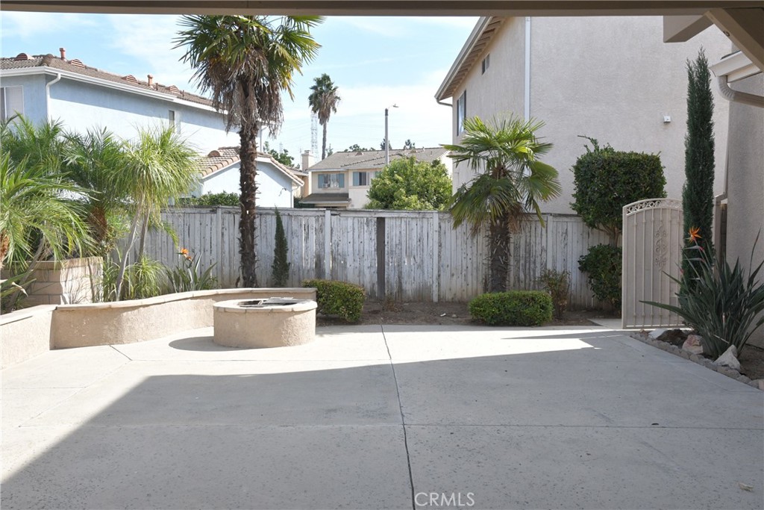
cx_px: 382
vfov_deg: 36.9
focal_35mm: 36
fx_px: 764
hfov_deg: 53.1
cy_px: 255
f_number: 11
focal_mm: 24
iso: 800
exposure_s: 1/500
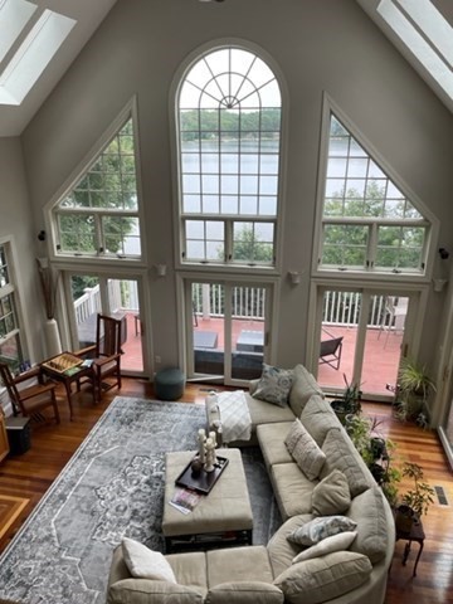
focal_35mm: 26
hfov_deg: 53.1
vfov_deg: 67.3
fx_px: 454
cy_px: 302
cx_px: 226
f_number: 1.6
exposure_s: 1/121
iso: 40
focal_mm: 4.2
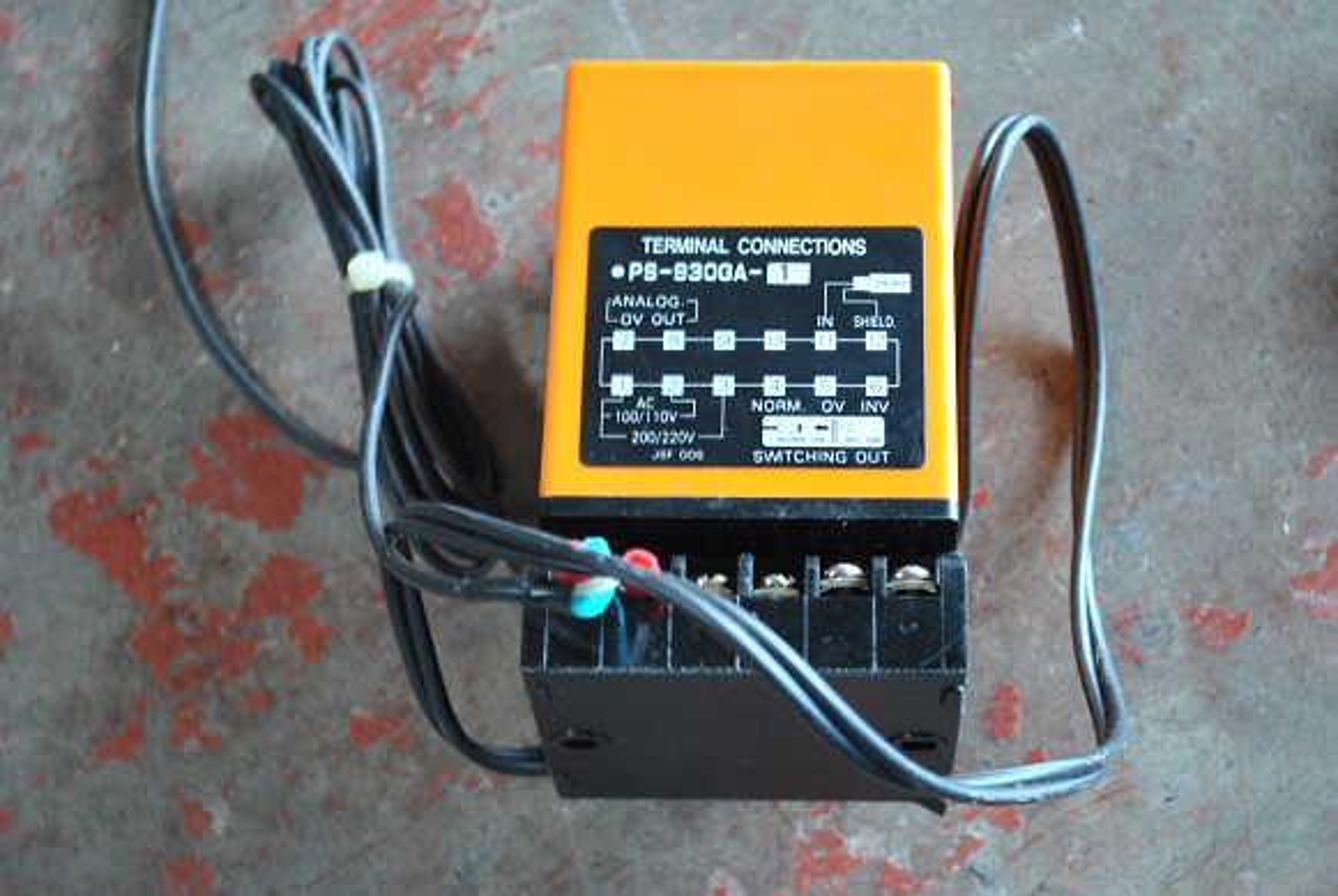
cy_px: 448
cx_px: 669
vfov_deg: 18.2
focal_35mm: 75
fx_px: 2791
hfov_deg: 27.0
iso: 400
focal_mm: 50
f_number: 5.6
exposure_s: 1/10
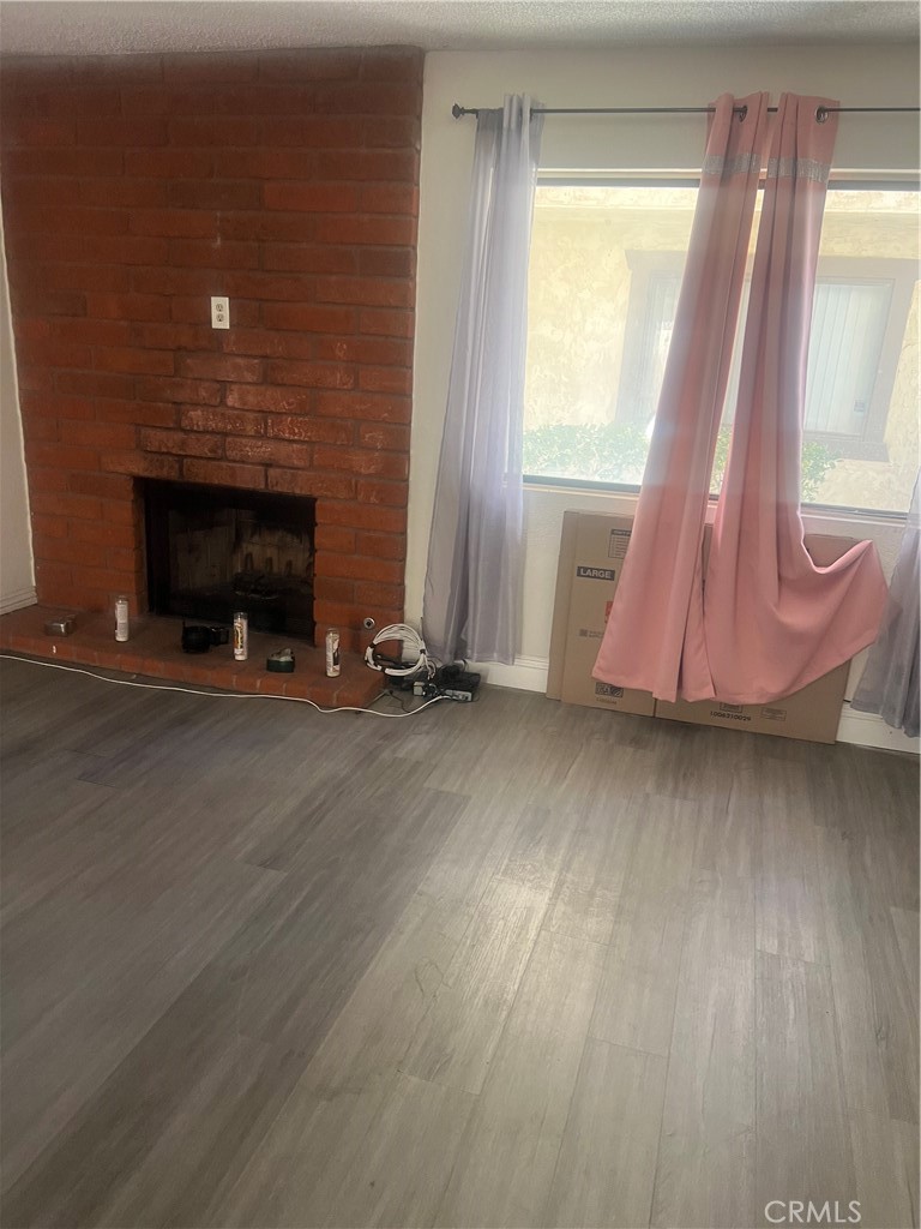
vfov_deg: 67.3
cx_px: 460
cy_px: 614
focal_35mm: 26
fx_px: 922
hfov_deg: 53.1
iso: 125
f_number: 1.5
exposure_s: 1/66
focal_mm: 5.7
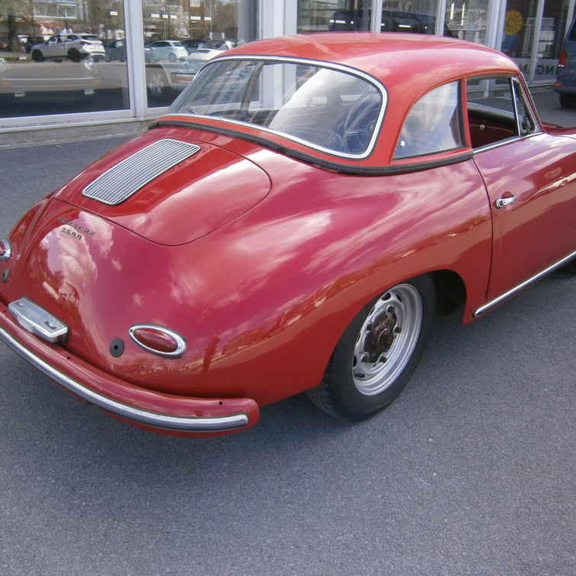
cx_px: 305
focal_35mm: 31
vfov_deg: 52.5
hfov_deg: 52.5
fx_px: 584
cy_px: 287
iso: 80
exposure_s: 1/250
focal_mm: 4.7
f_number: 2.8
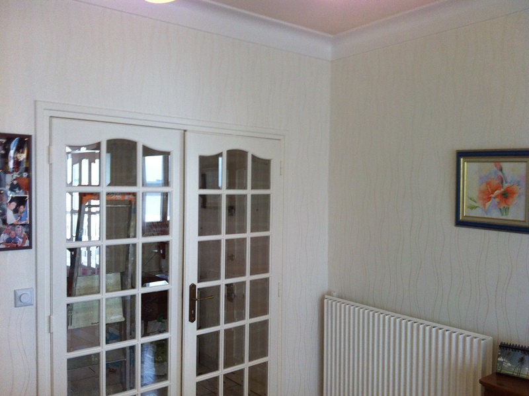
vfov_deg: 40.6
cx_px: 264
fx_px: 534
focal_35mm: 35
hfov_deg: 52.7
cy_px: 198
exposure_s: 1/17
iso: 100
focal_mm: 3.85
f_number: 2.8
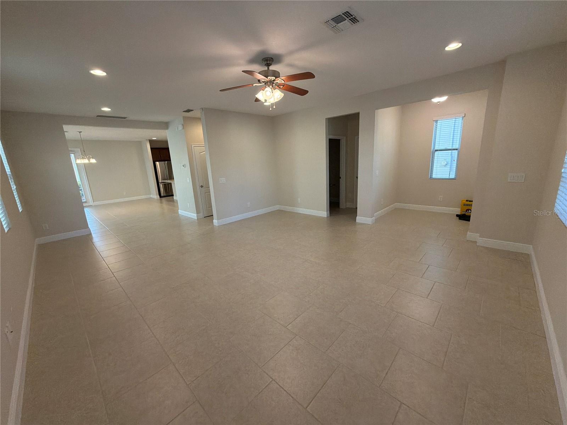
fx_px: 229
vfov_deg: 85.7
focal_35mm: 14
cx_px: 284
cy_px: 212
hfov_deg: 102.1
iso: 200
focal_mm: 2.22
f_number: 2.2
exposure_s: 1/120
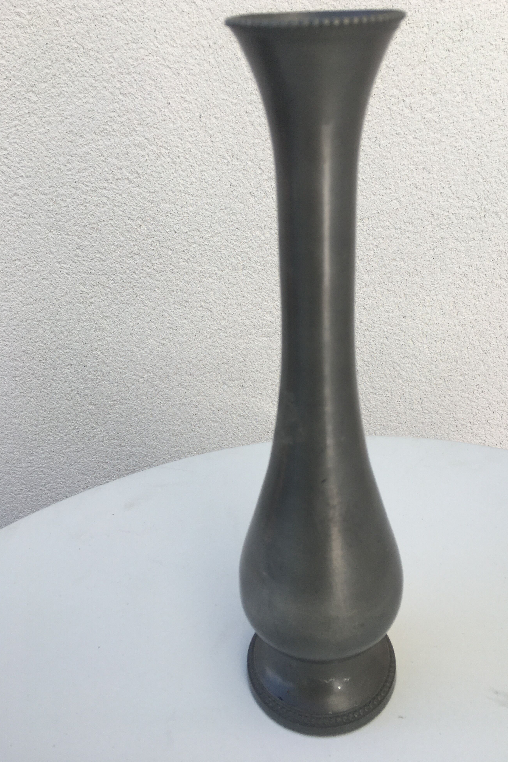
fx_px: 656
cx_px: 285
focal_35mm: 31
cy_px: 372
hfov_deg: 42.2
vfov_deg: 60.3
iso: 25
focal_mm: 4.15
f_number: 2.2
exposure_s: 1/635
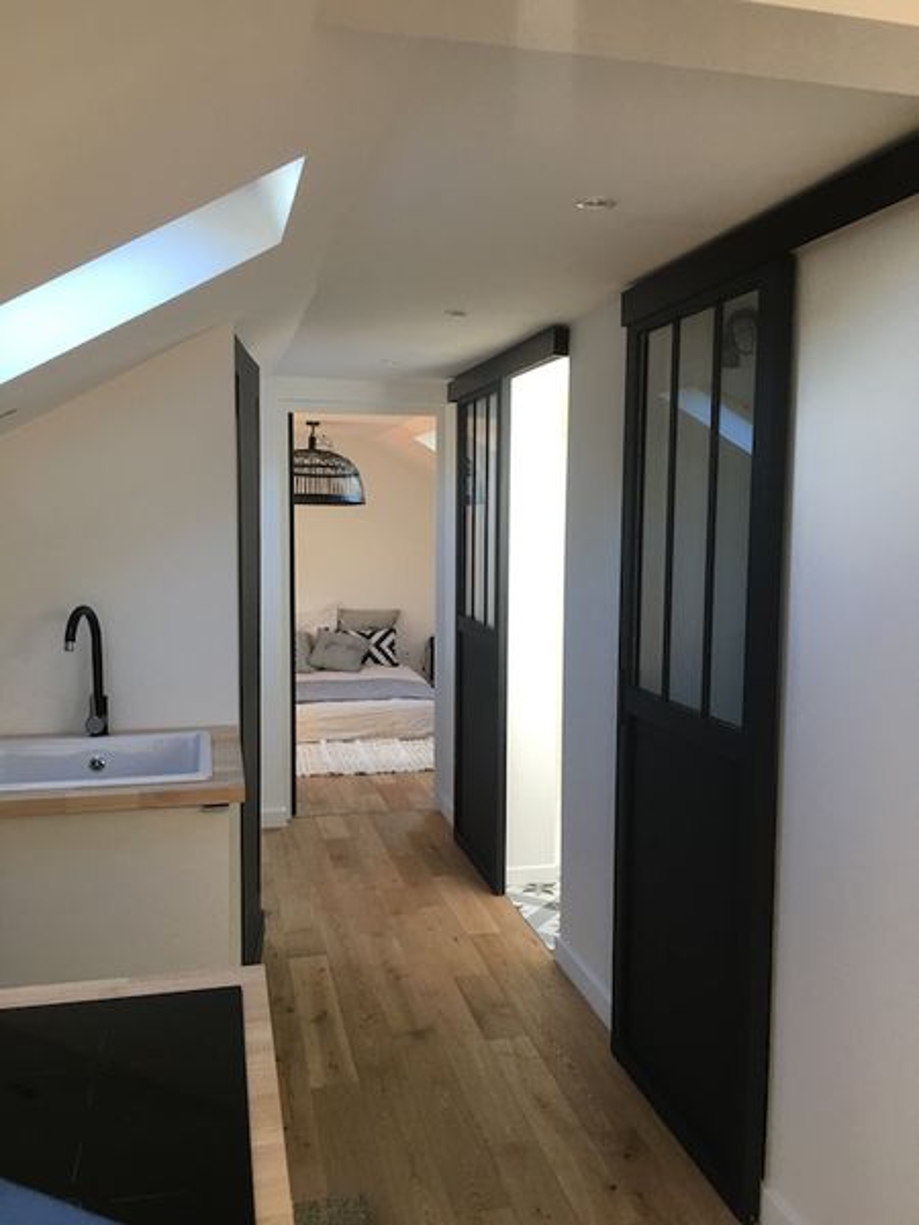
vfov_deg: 61.7
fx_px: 1027
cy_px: 612
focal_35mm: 29
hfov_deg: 48.2
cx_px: 460
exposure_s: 1/33
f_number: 2.2
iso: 50
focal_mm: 4.15
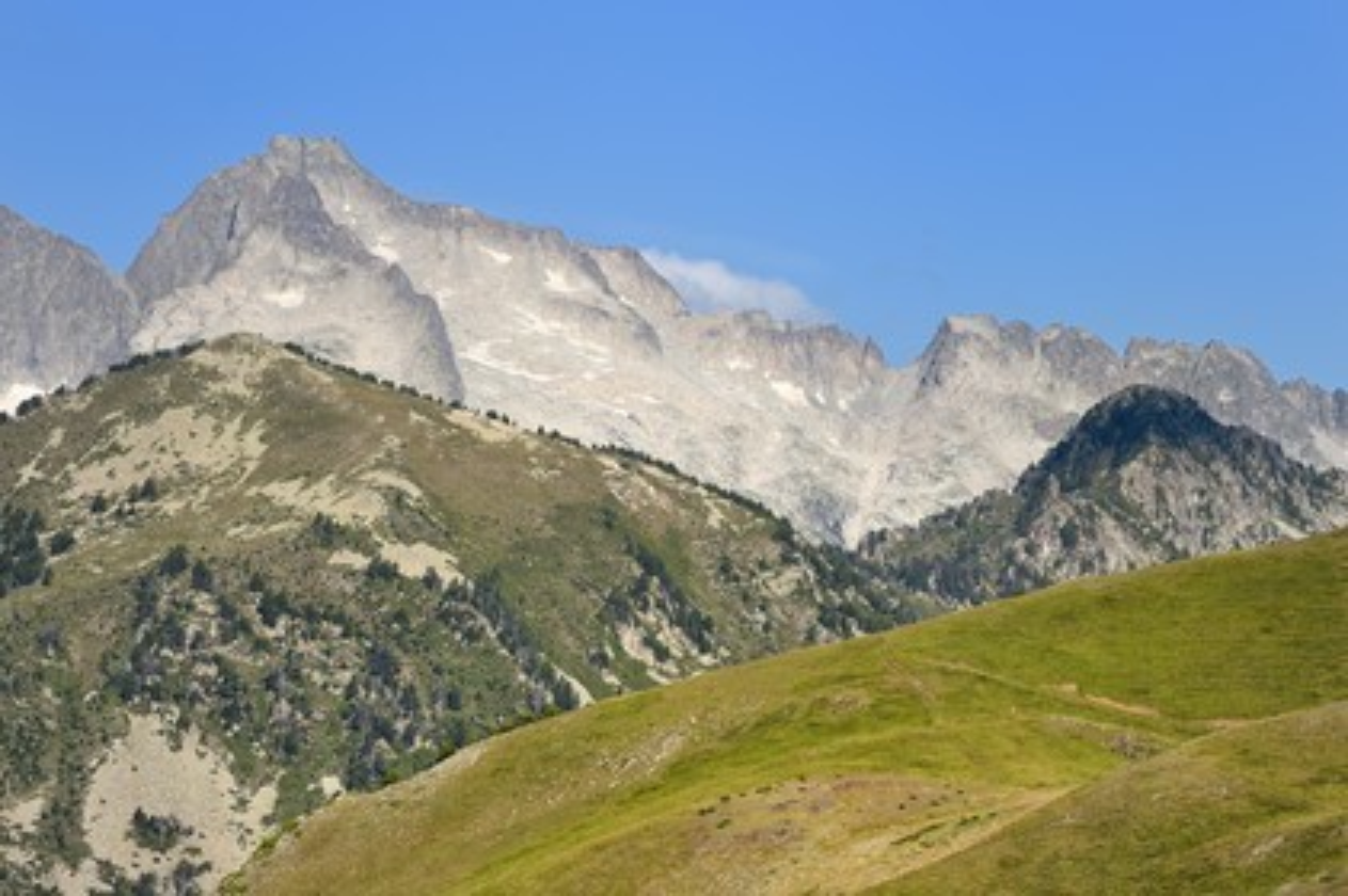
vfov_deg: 6.9
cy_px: 448
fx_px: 7483
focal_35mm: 200
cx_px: 674
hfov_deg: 10.3
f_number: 8
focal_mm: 200
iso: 200
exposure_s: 1/640
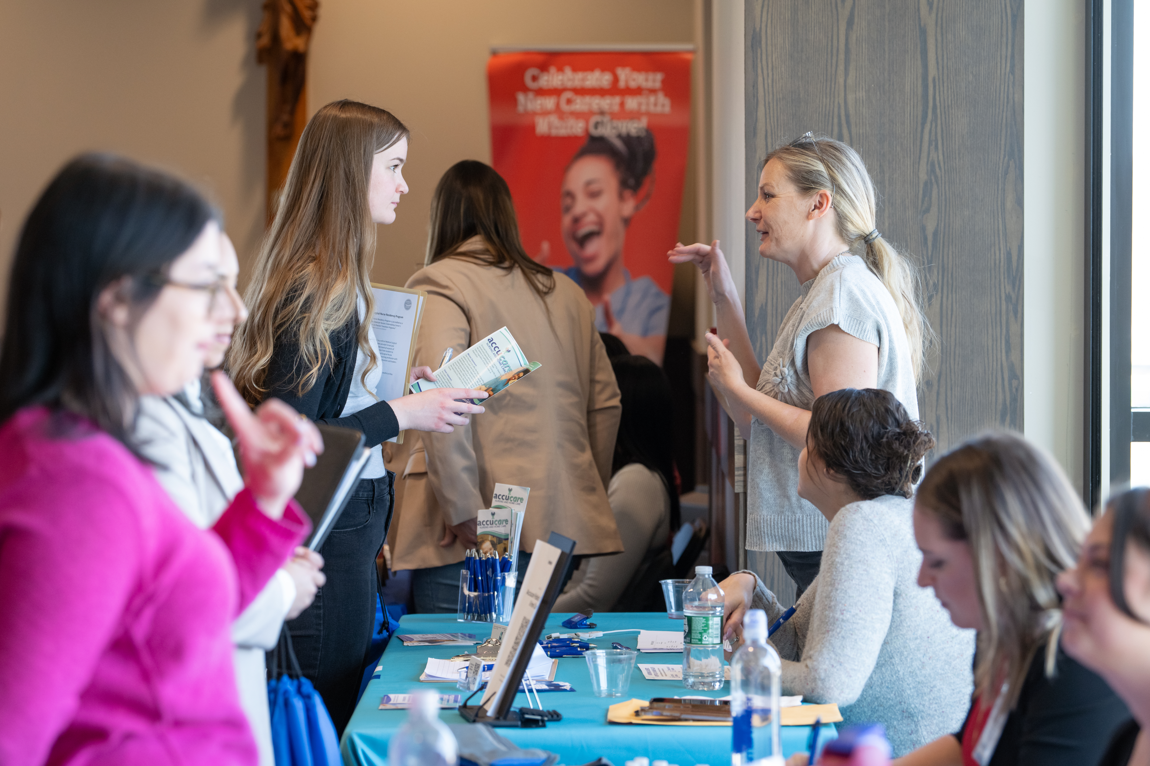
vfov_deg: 11.4
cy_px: 383
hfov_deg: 17.1
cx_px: 575
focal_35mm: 120
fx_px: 3833
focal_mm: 120
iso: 1000
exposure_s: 1/250
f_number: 4
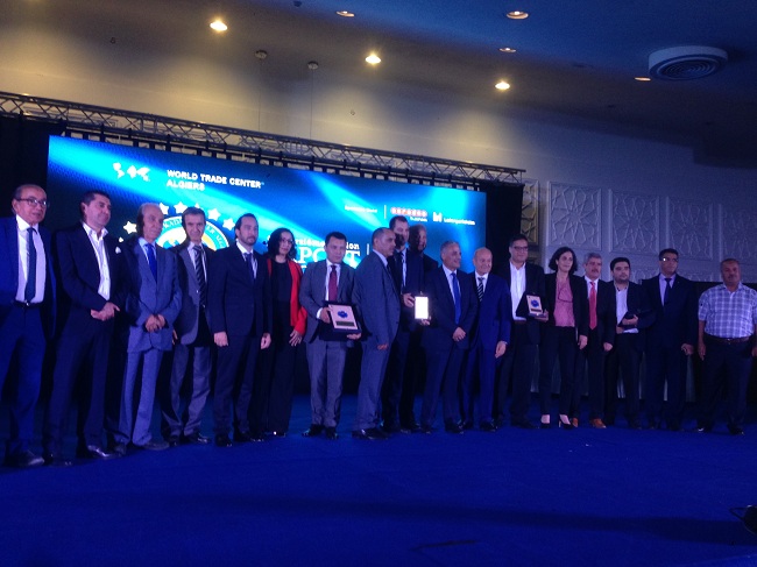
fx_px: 721
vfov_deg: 42.9
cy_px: 284
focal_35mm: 33
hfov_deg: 55.4
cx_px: 378
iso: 125
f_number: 2.4
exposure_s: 1/20
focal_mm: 4.12
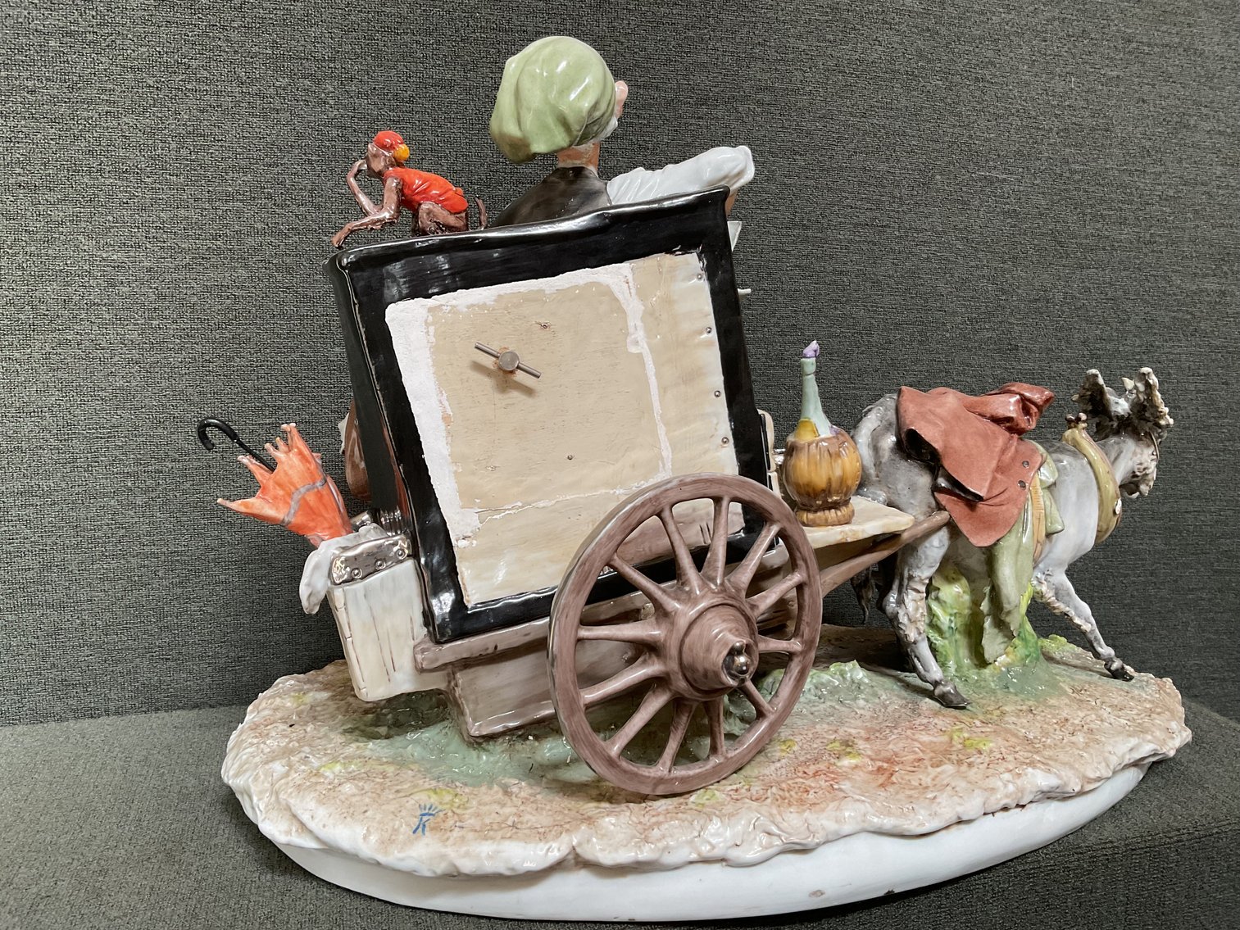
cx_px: 620
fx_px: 1039
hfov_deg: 61.7
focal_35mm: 29
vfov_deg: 48.2
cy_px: 465
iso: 64
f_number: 1.8
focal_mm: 3
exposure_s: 1/50
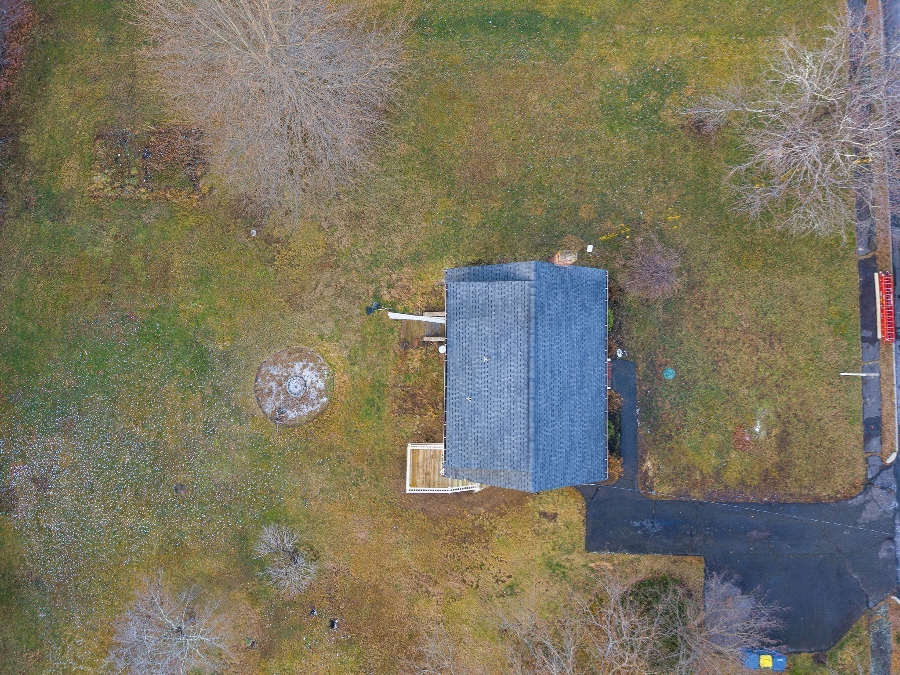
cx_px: 450
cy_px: 338
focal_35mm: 24
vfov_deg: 56.8
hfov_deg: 71.6
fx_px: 624
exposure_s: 1/50
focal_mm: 8.7
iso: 130
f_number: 1.8
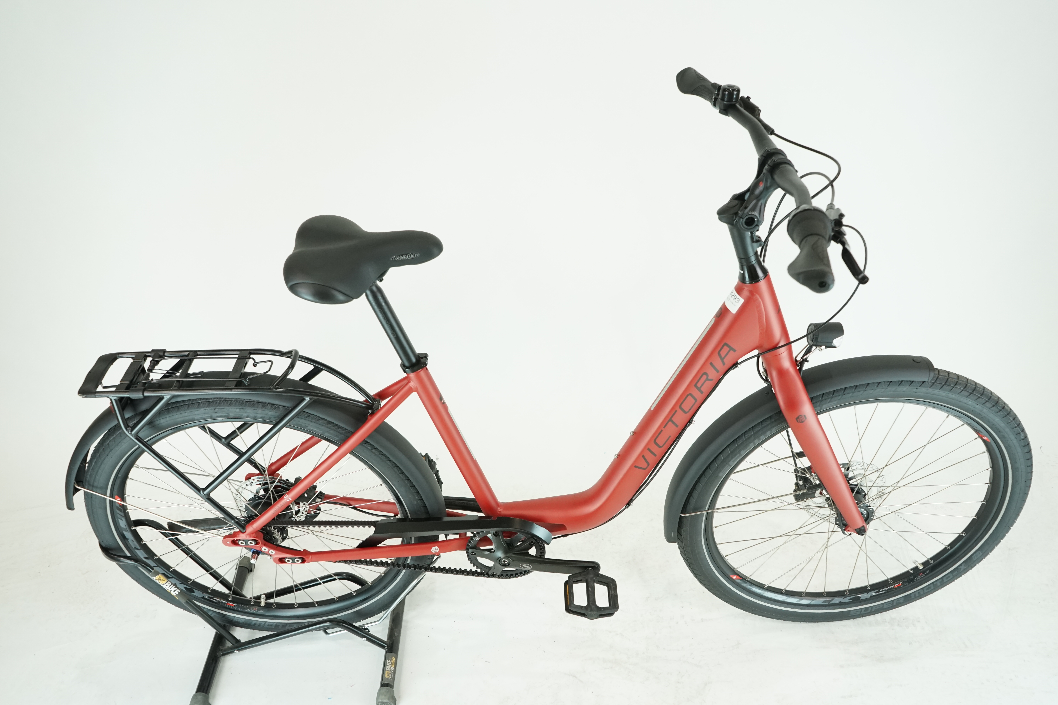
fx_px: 852
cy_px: 352
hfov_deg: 63.7
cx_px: 529
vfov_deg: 45.0
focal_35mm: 29
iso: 1600
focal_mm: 29
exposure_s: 1/200
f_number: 5.6
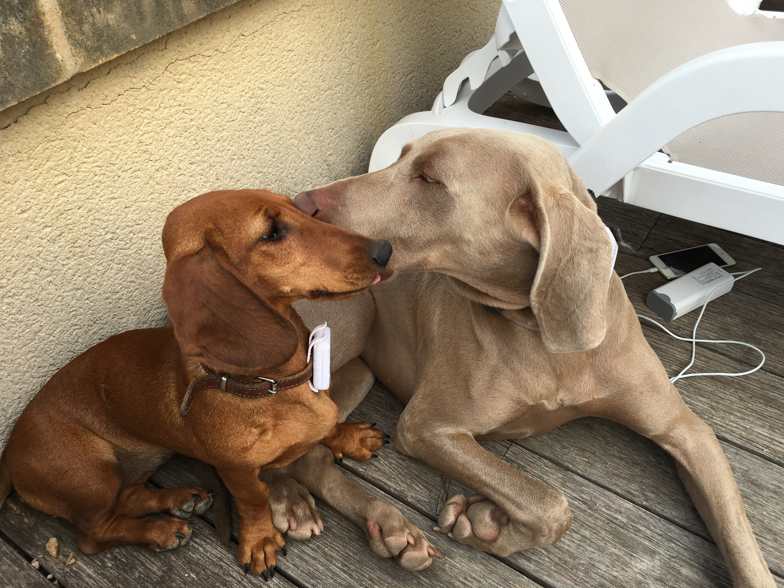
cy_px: 294
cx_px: 392
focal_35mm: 29
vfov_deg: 48.2
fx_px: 657
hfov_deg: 61.7
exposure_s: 1/519
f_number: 2.2
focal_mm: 4.15
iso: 25
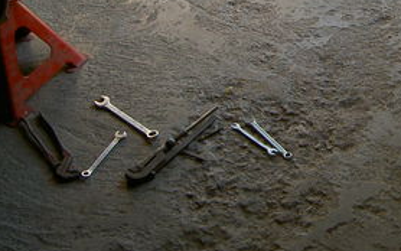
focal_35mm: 83
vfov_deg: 15.5
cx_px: 363
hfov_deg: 24.2
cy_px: 19
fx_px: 907
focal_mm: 5.6
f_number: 2.8
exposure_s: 1/125
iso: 100
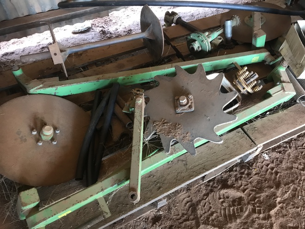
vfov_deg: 49.7
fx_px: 247
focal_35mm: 28
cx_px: 152
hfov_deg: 63.4
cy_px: 114
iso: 64
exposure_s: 1/15
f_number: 1.8
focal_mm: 3.99
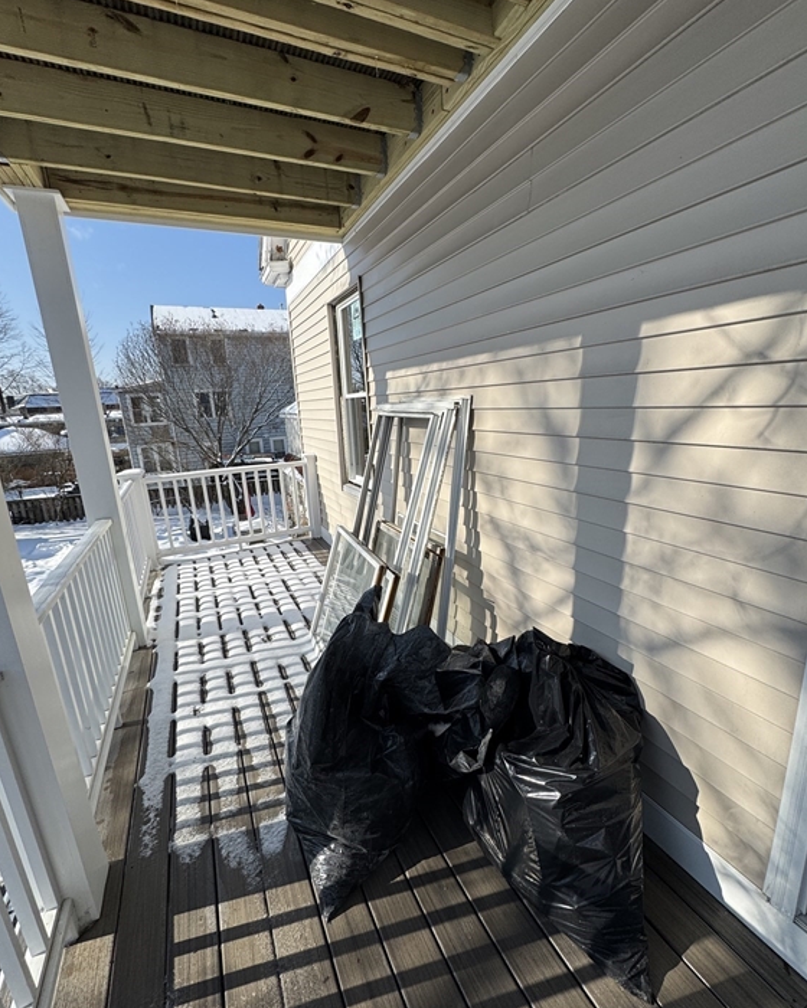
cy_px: 510
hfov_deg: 84.0
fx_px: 448
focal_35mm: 15
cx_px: 406
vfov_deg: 96.8
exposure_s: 1/2208
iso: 50
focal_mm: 2.22
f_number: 2.2
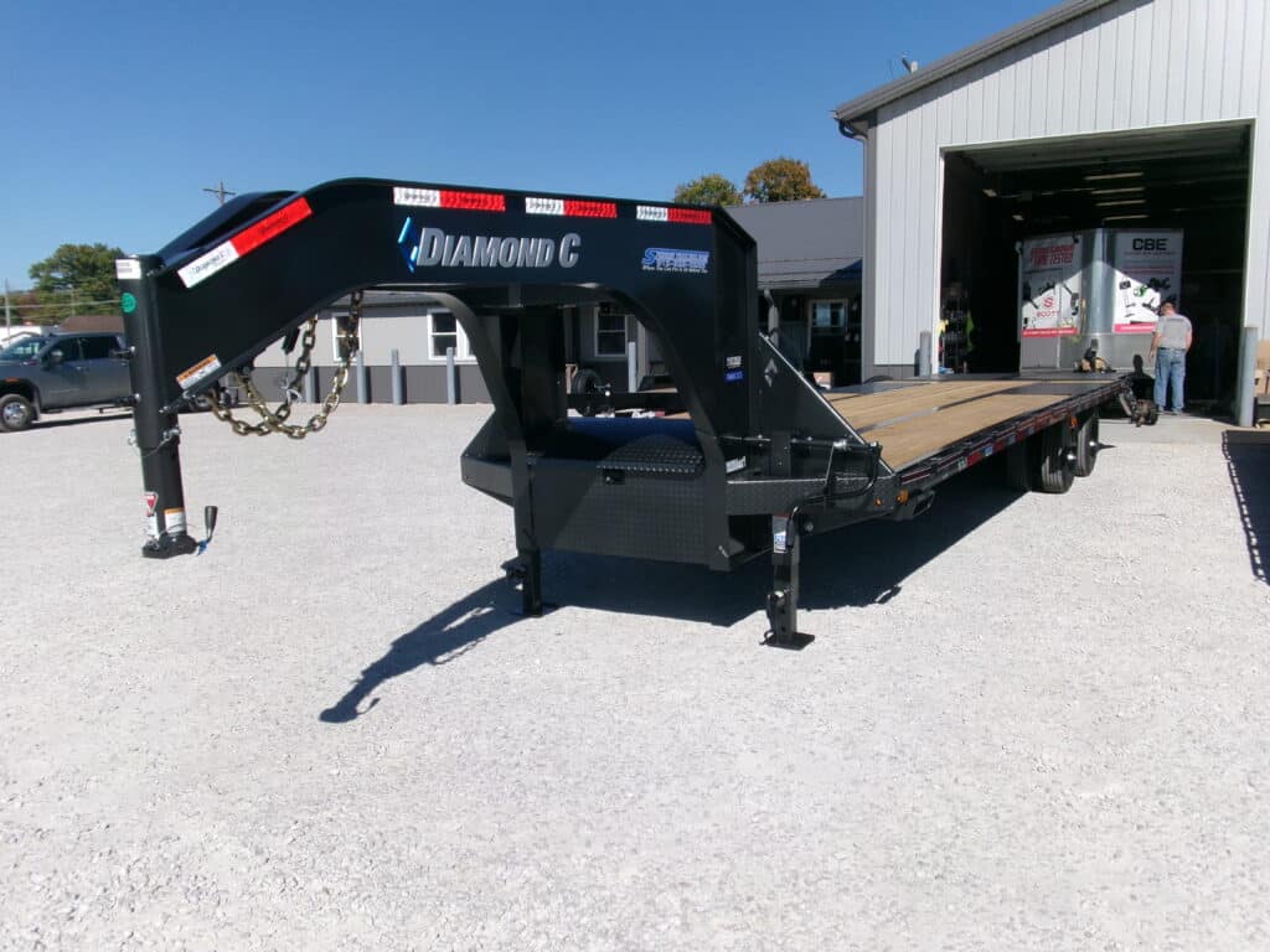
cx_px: 635
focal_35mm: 28
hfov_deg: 63.4
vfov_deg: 49.7
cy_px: 476
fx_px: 1027
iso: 100
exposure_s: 1/220
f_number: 10.8
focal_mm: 5.1
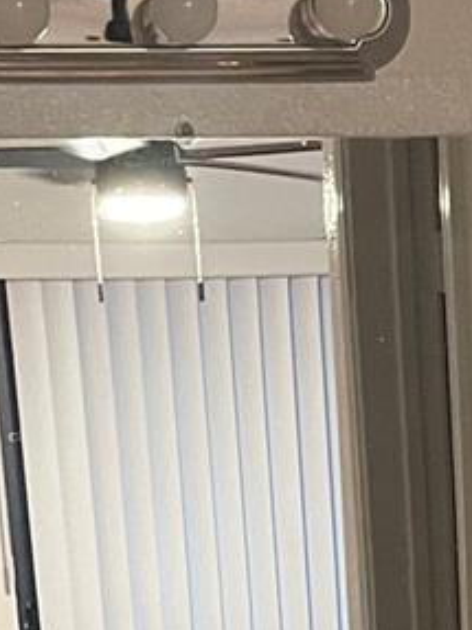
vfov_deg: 13.0
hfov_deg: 10.8
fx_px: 2438
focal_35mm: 134
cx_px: 586
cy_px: 1203
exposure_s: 1/60
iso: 500
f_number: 1.6
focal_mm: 5.1
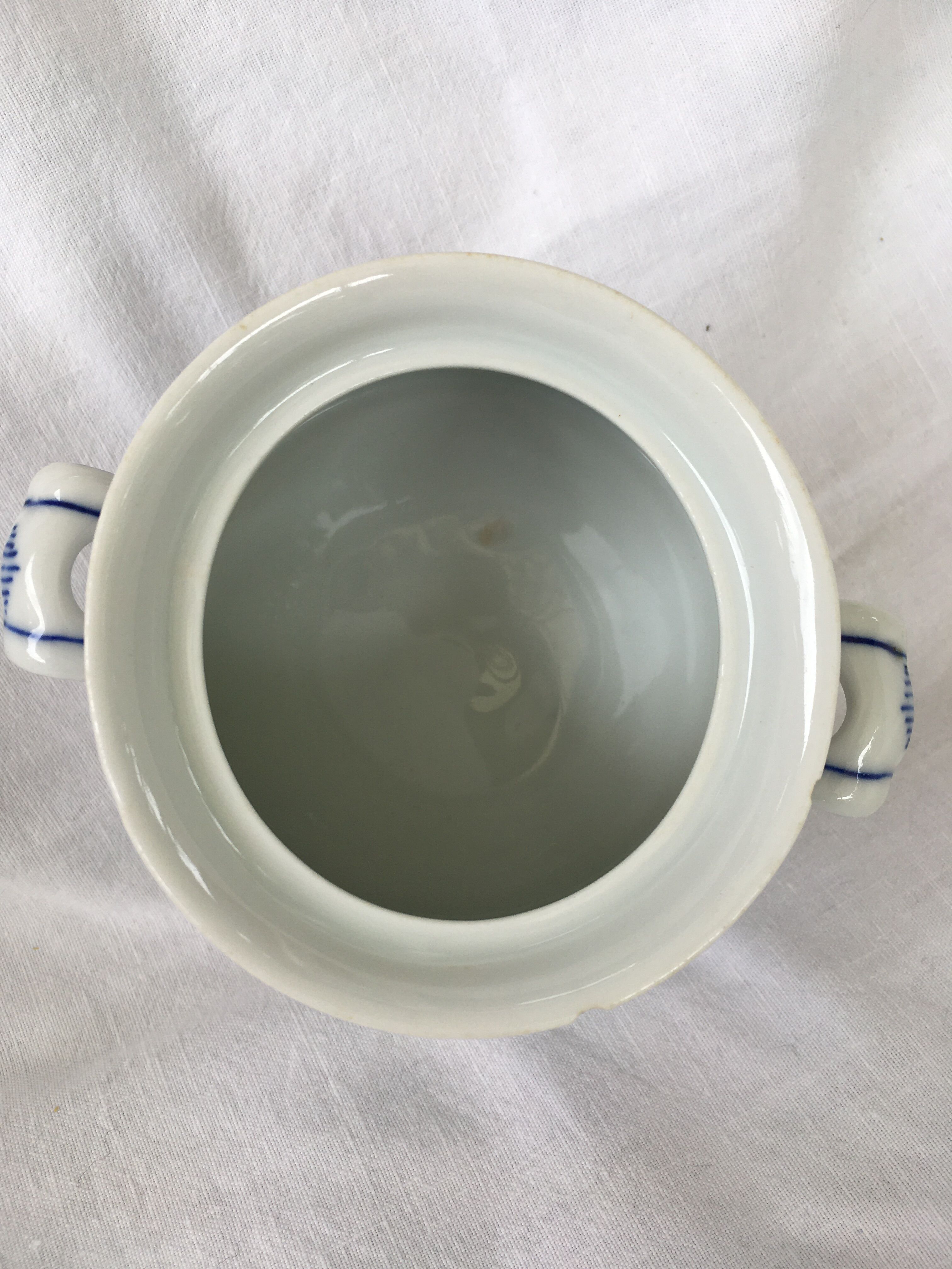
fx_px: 1063
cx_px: 476
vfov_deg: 61.7
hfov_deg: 48.2
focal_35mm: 29
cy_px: 634
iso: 25
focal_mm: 4.15
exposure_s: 1/403
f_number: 2.2
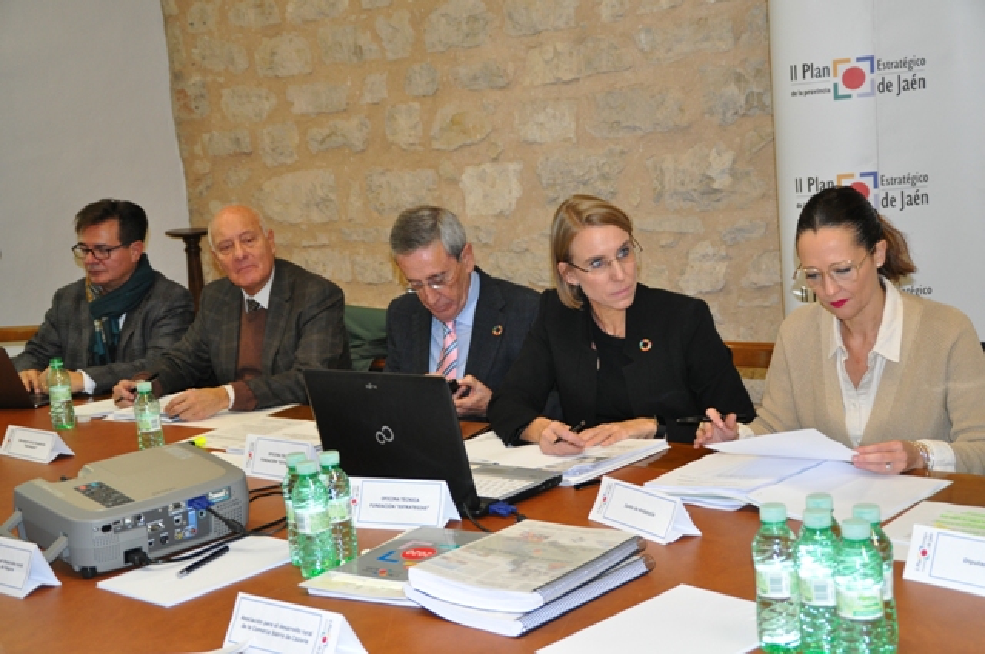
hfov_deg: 41.2
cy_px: 327
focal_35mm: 48
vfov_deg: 28.0
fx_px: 1312
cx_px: 492
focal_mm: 32
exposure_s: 1/60
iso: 800
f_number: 4.2
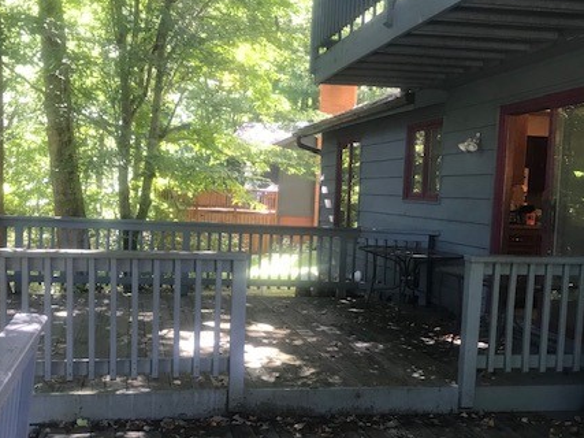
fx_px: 708
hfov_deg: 44.7
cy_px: 263
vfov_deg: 34.2
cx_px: 248
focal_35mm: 42
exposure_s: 1/30
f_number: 1.8
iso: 25
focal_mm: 3.99
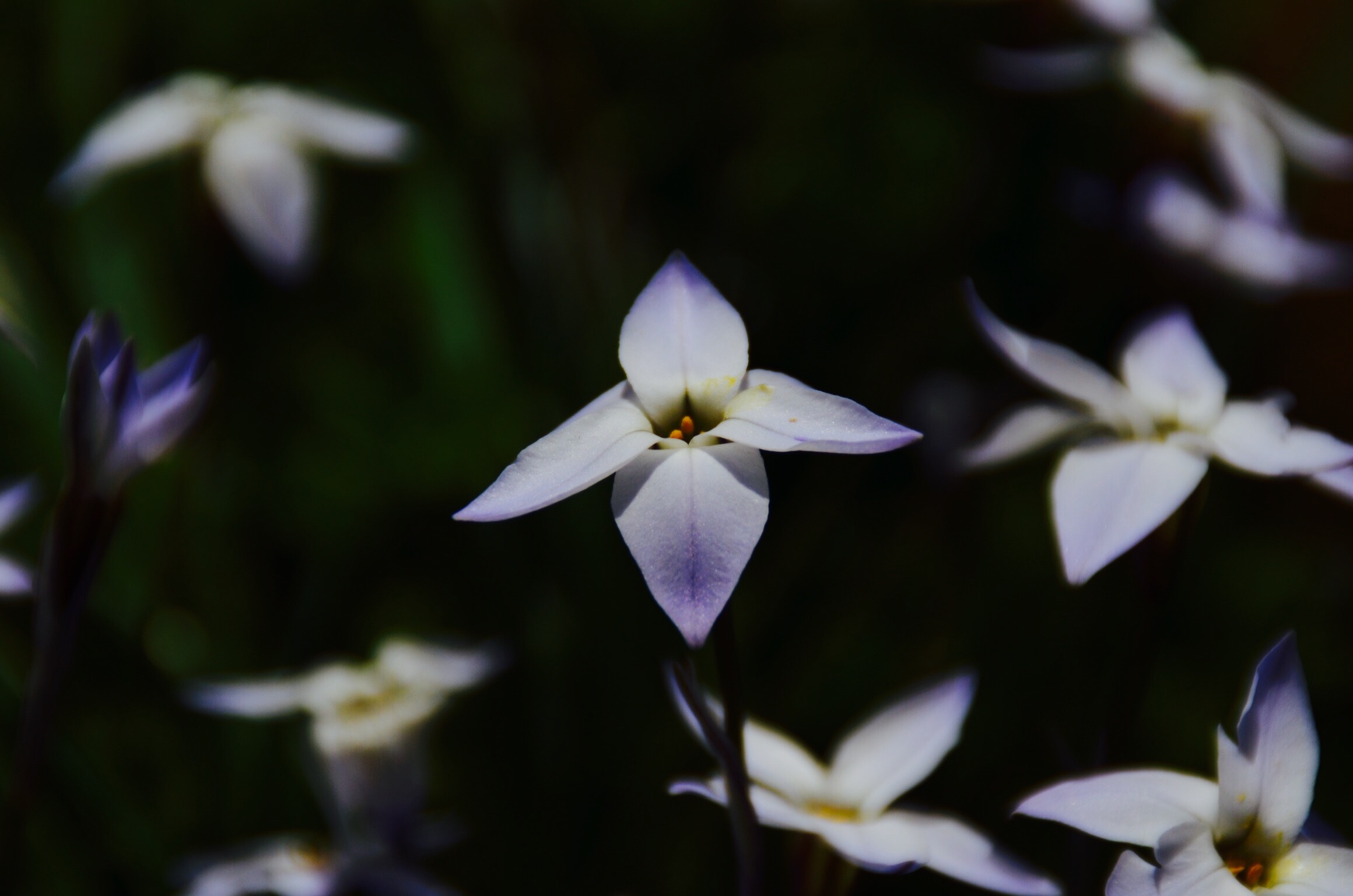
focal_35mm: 300
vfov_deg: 4.6
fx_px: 11252
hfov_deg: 6.9
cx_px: 676
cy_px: 448
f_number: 6.3
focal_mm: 200
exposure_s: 1/2500
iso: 100
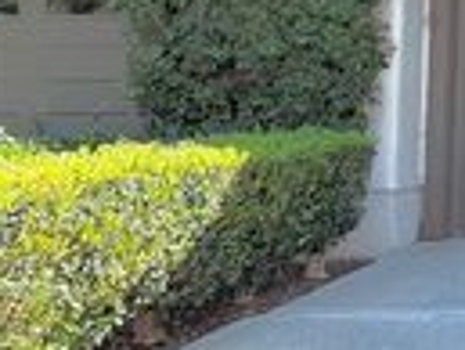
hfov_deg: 16.8
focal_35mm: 93
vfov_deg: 15.5
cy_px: -34
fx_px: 1250
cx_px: 880
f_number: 1.78
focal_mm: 6.76
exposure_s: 1/2169
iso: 80
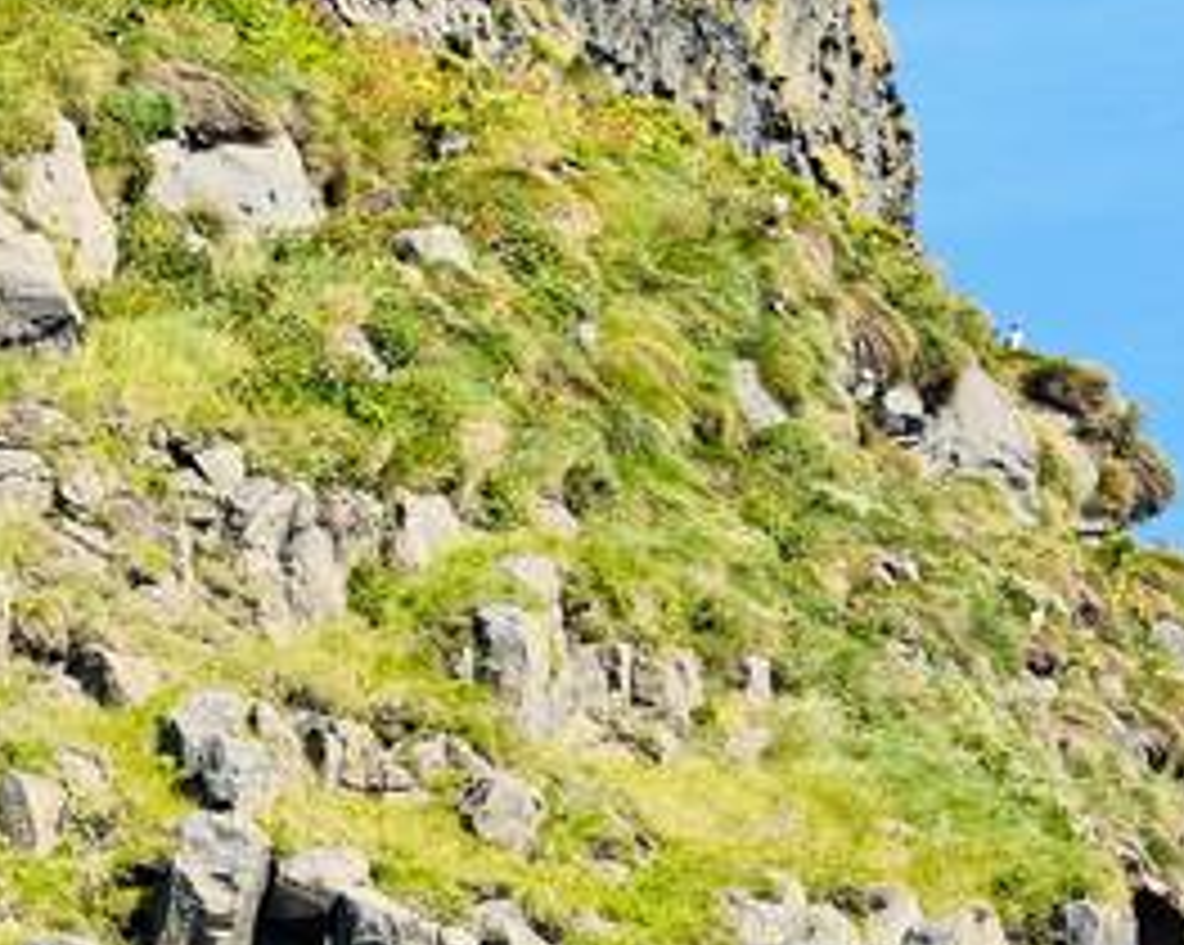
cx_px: 779
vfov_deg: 7.2
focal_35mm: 214
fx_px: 7493
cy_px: 328
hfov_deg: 9.0
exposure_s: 1/840
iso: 50
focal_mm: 15.66
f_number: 2.8
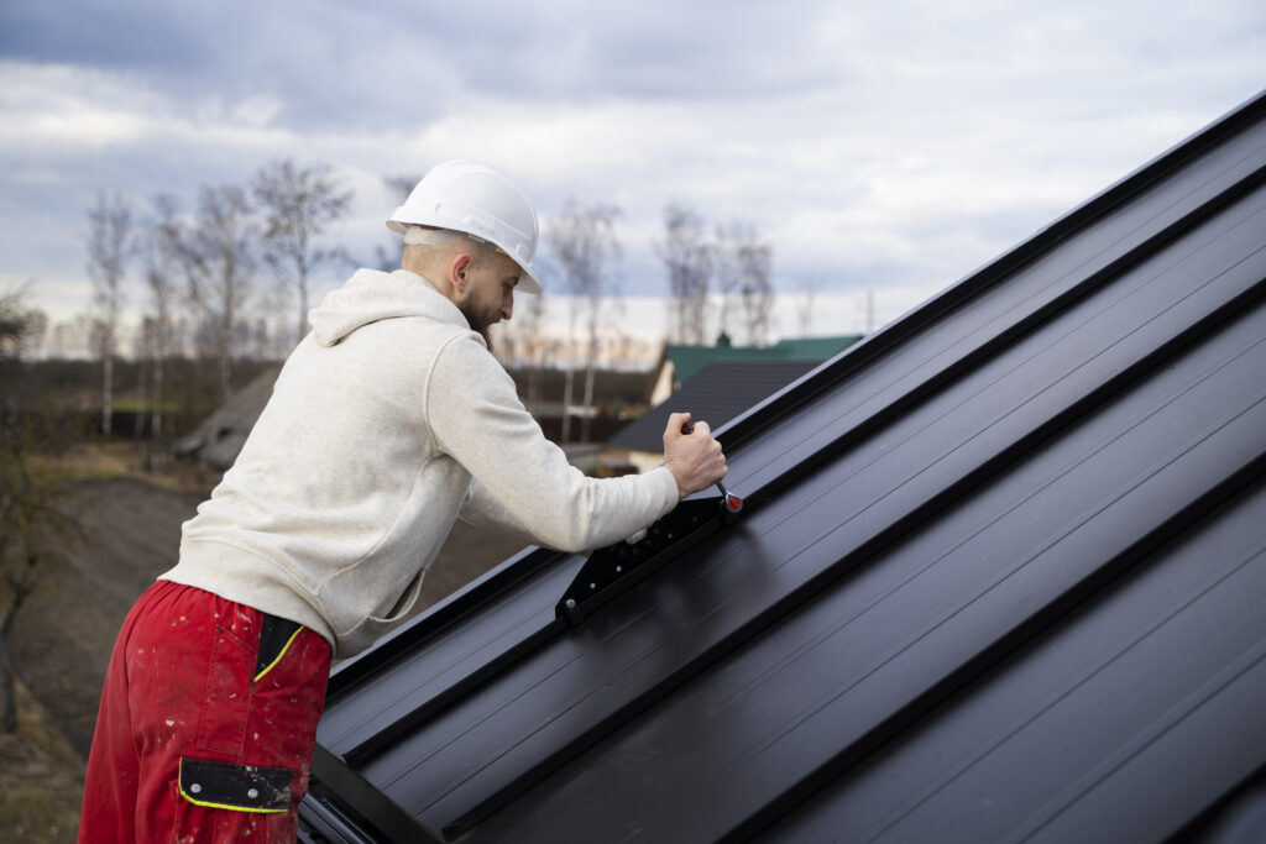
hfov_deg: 38.9
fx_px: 1794
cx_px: 633
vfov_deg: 26.5
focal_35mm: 51
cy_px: 422
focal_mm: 51
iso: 125
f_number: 3.5
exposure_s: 1/200
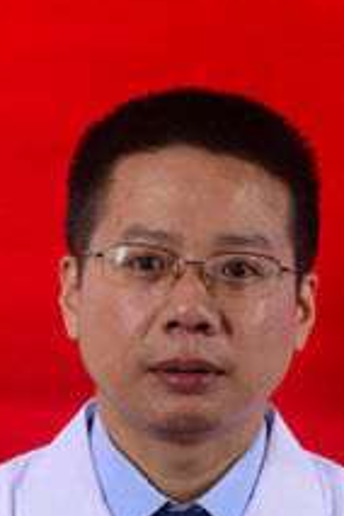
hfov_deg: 10.7
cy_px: 379
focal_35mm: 128
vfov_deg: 15.9
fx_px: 1835
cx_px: 172
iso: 400
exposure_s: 1/125
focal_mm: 70
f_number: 7.1
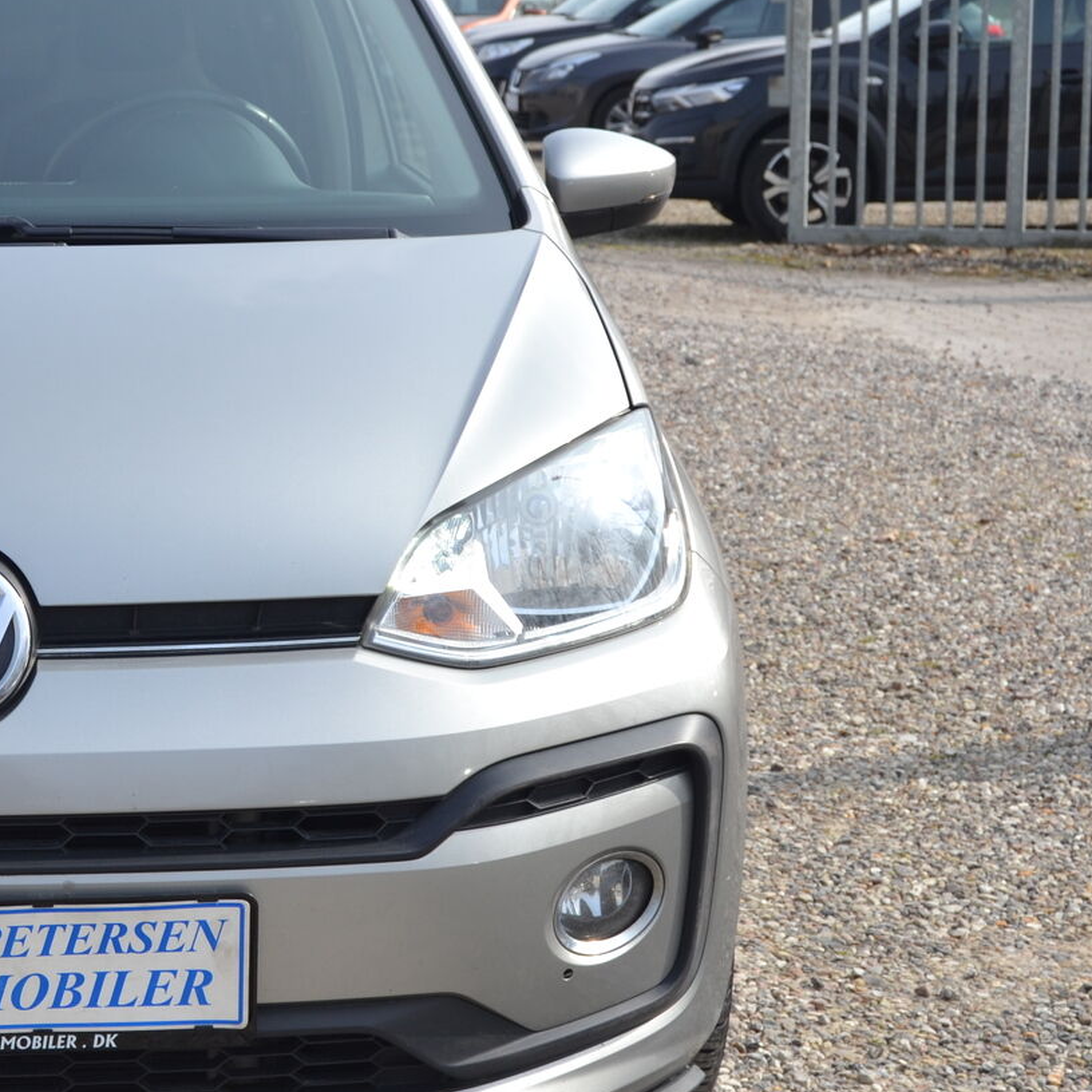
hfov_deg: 21.3
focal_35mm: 78
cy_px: 486
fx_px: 2784
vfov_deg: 22.2
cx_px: -54
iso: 100
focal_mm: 26
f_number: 8
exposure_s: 1/250
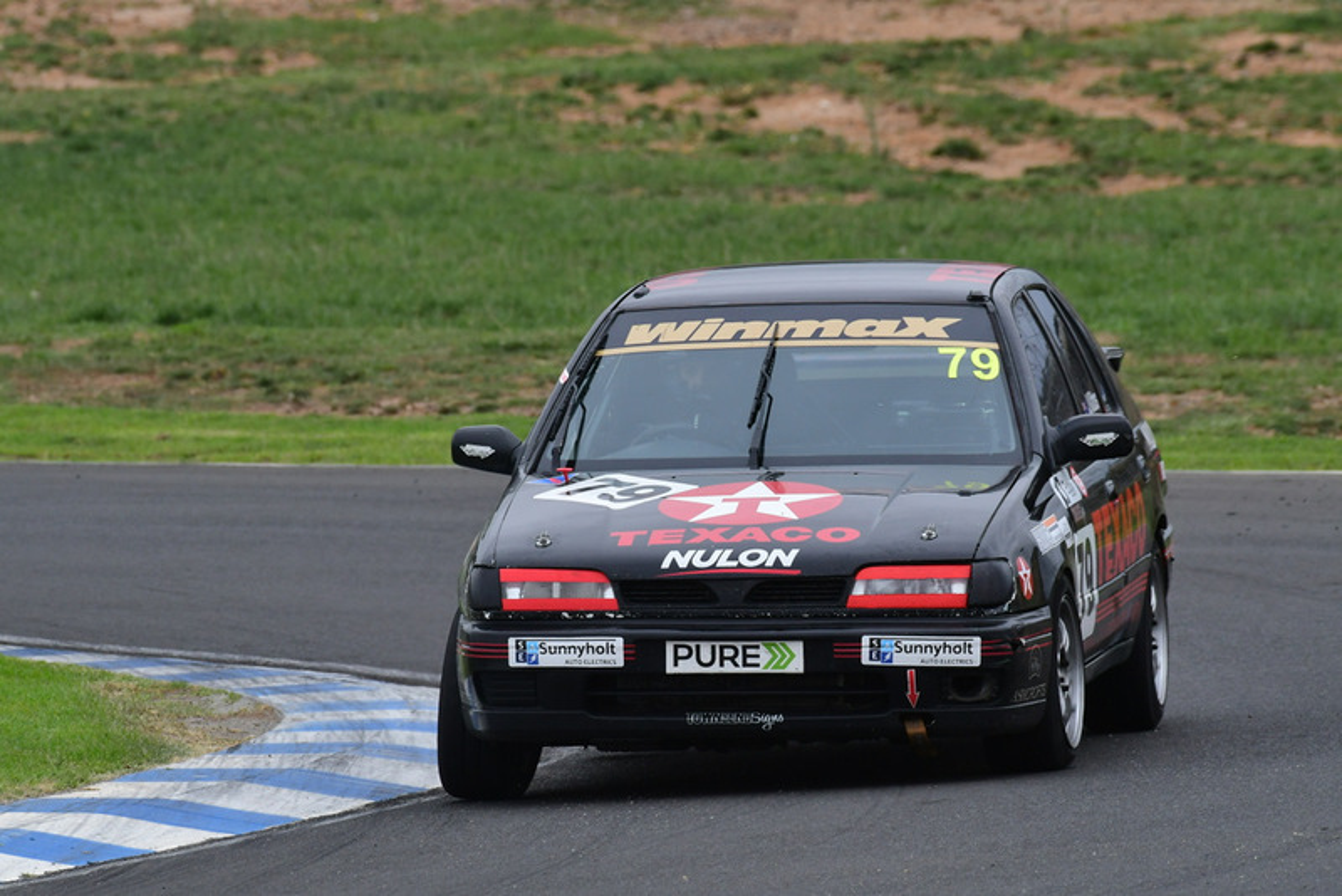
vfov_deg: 1.9
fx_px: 26848
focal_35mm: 720
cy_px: 448
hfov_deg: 2.9
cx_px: 671
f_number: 11
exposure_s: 1/640
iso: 800
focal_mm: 480
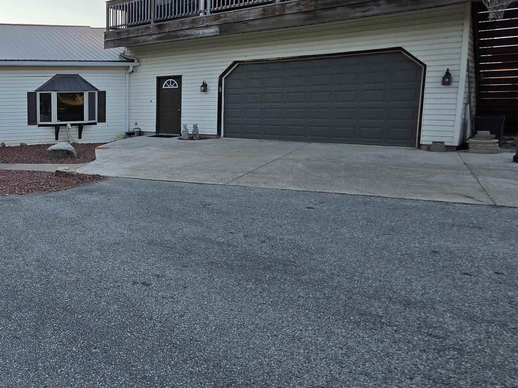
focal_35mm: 27
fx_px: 404
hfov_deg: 55.4
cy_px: 153
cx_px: 40
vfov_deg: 51.0
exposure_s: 1/598
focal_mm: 2.2
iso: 40
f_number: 1.9
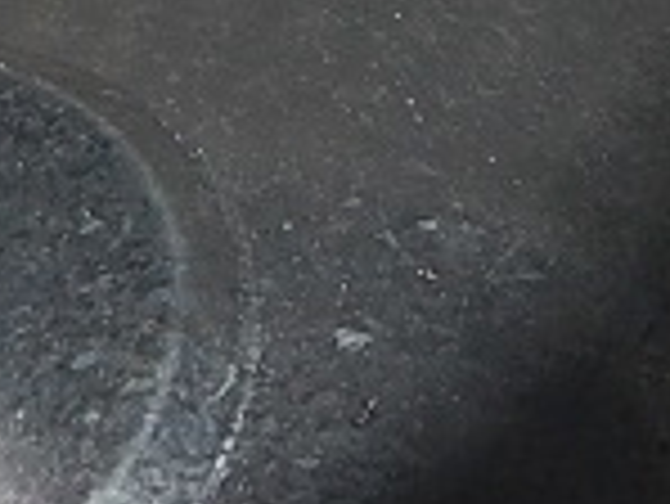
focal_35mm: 135
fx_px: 2615
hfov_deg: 13.4
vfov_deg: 10.8
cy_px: -90
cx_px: -468
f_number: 3.9
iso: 200
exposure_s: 1/30
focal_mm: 5
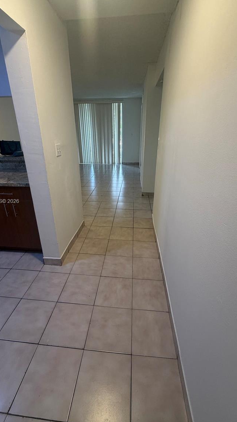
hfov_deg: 67.0
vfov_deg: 99.3
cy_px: 202
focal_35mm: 16
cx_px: 117
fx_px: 179
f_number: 2.2
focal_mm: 2.22
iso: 200
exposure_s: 1/60
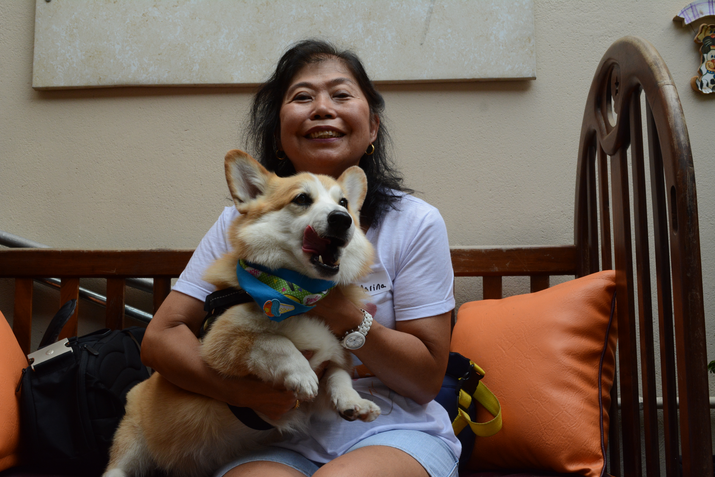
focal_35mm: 44
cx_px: 358
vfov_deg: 30.8
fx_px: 864
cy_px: 238
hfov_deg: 45.0
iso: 800
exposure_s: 1/400
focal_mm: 29
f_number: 10
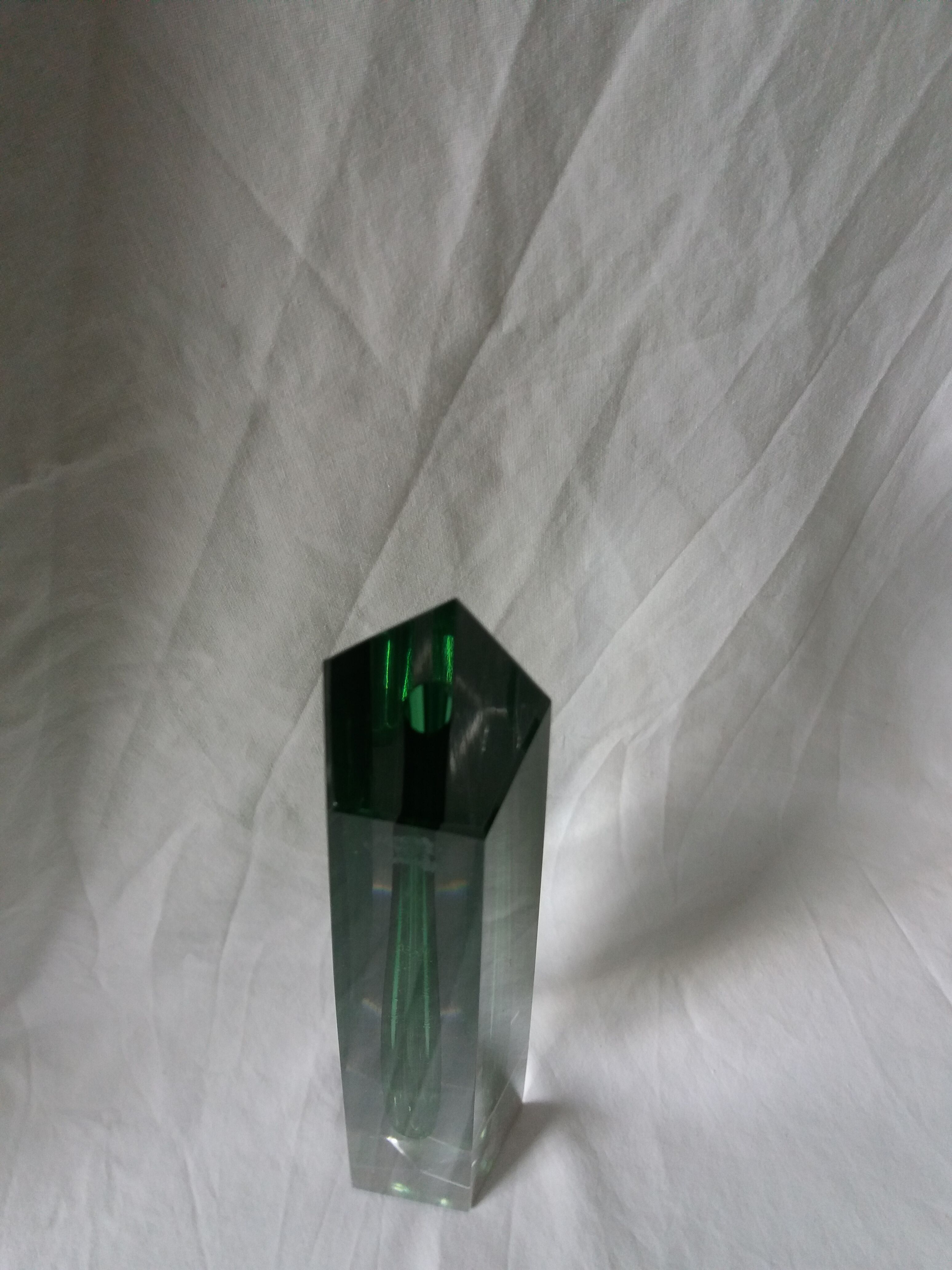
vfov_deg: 63.4
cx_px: 476
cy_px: 635
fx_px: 1027
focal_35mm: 28
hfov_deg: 49.7
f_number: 1.9
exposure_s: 1/100
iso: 100
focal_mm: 3.7
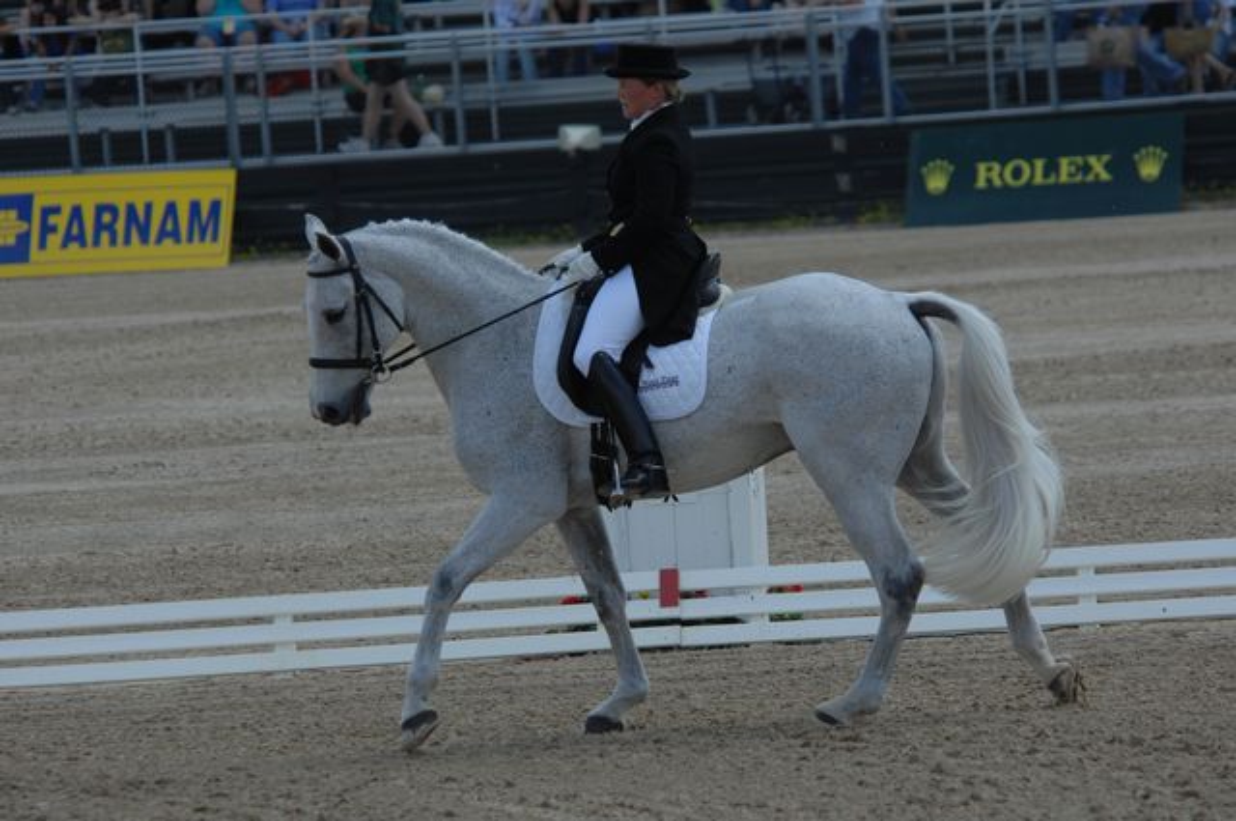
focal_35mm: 360
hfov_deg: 5.7
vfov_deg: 3.8
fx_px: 12344
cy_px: 410
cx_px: 618
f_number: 5.3
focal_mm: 240
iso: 200
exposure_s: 1/1000
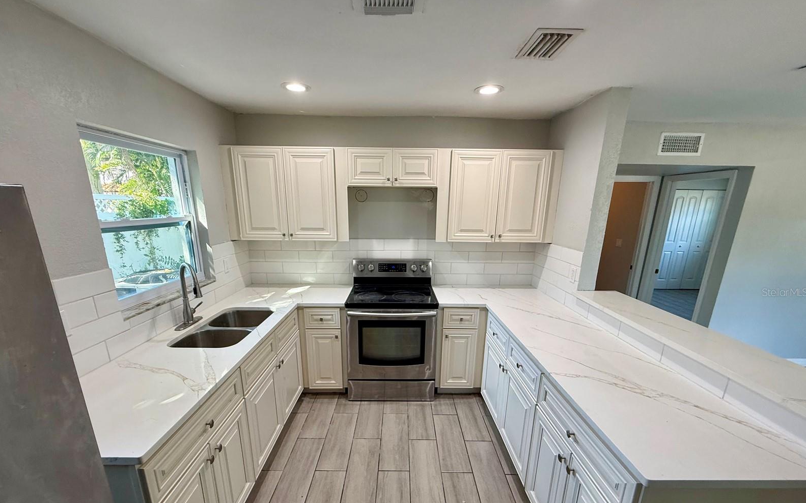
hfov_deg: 101.5
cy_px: 292
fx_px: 329
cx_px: 403
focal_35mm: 15
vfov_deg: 74.3
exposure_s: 1/120
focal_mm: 2.22
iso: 160
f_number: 2.2
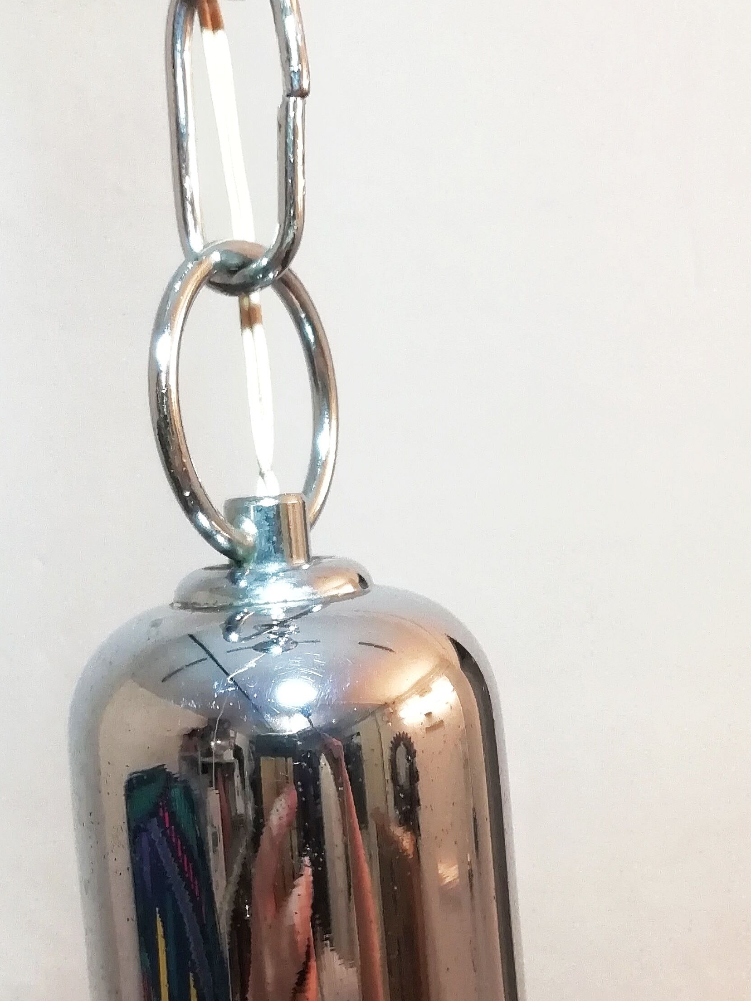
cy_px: 673
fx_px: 1417
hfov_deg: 29.6
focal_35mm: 49
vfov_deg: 38.4
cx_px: 307
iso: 100
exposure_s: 1/33.3
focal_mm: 3.46
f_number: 2.2
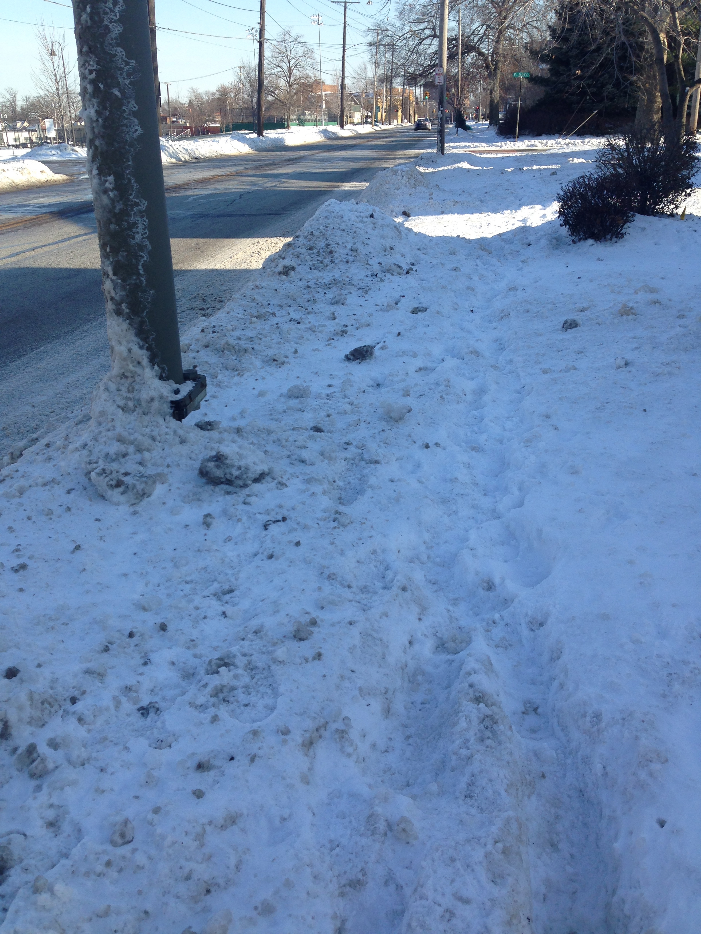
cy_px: 467
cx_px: 350
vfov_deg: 55.4
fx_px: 891
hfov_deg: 42.9
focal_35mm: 33
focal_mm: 4.12
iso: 50
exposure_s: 1/951
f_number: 2.4
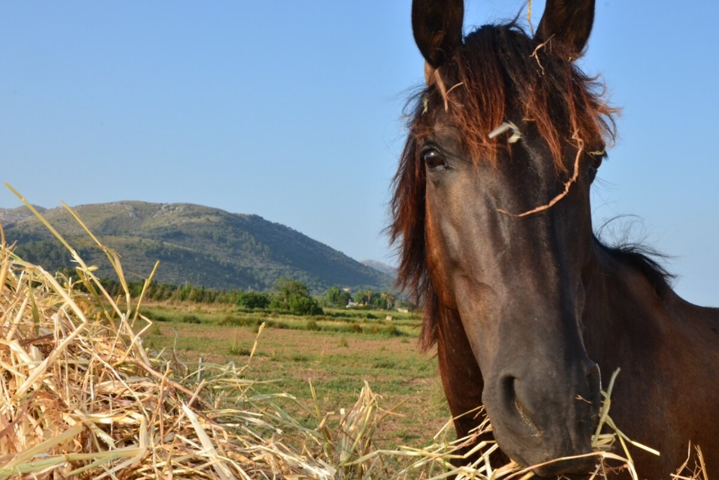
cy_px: 240
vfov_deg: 28.1
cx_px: 360
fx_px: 959
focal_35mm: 48
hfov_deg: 41.1
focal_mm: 32
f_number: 20
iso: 320
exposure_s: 1/100
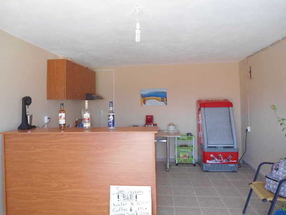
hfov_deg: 67.3
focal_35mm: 26
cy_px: 108
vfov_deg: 53.1
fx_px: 215
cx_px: 143
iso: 200
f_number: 2.8
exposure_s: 1/160
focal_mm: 4.7
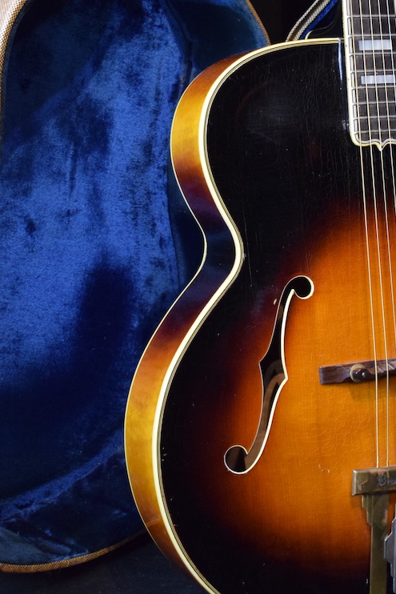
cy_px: 76
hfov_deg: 14.9
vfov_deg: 21.9
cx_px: 338
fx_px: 1501
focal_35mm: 91
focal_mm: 30
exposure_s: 1/30
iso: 2000
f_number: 4.2
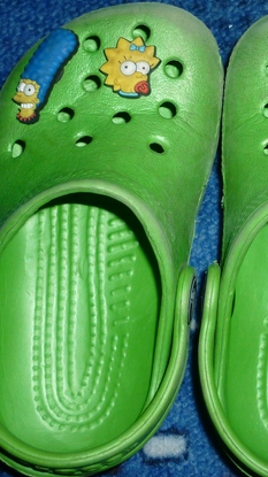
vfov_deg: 39.9
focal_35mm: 52
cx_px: 201
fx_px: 658
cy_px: 236
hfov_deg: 22.8
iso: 100
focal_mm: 5.5
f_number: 2.8
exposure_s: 1/30
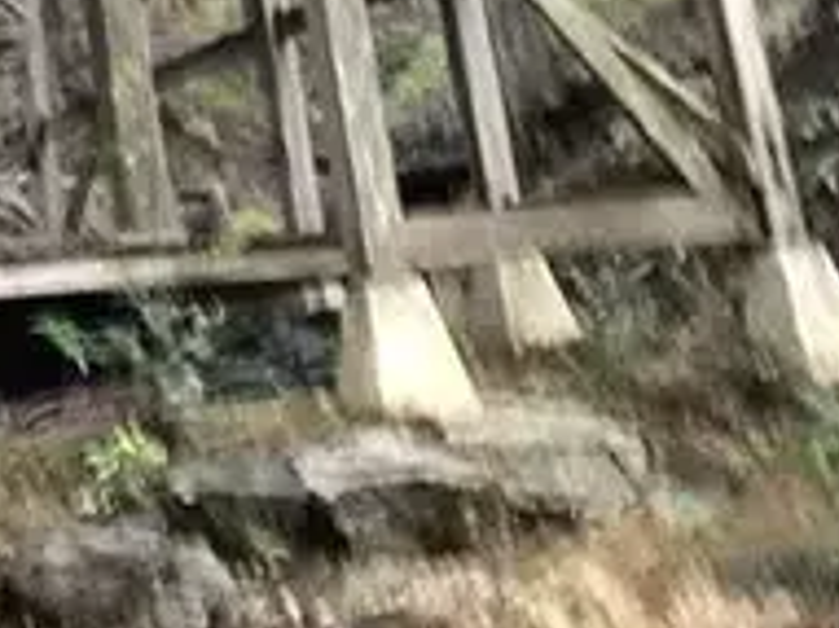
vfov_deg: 15.9
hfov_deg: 20.4
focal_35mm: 88
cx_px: -237
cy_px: -206
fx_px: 2132
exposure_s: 1/15
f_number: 1.8
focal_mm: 3.99
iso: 40
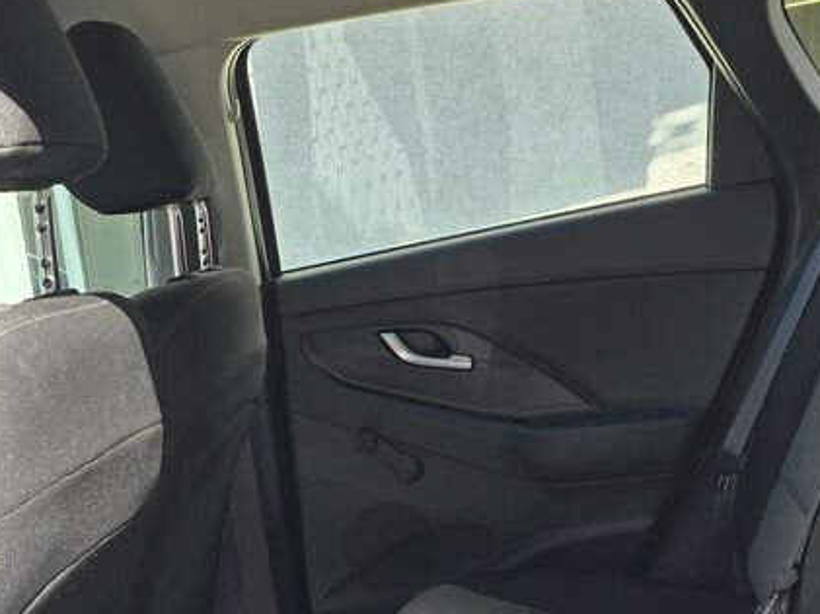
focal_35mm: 56
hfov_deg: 34.4
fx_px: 1325
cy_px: 552
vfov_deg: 25.3
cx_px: 409
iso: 20
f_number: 1.7
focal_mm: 6.3
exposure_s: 1/180
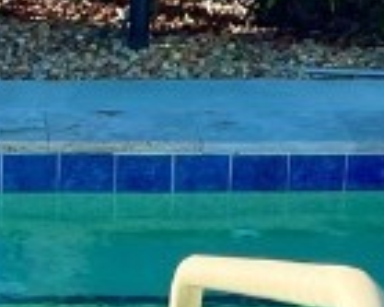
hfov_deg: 10.2
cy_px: 429
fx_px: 2124
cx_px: -39
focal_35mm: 187
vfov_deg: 8.1
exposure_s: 1/1984
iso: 32
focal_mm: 4.2
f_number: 1.6
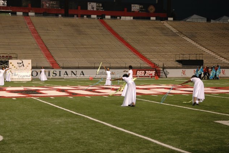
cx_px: 92
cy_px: 83
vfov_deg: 20.4
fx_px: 424
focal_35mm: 67
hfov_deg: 30.2
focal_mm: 35
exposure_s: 1/80
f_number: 2.8
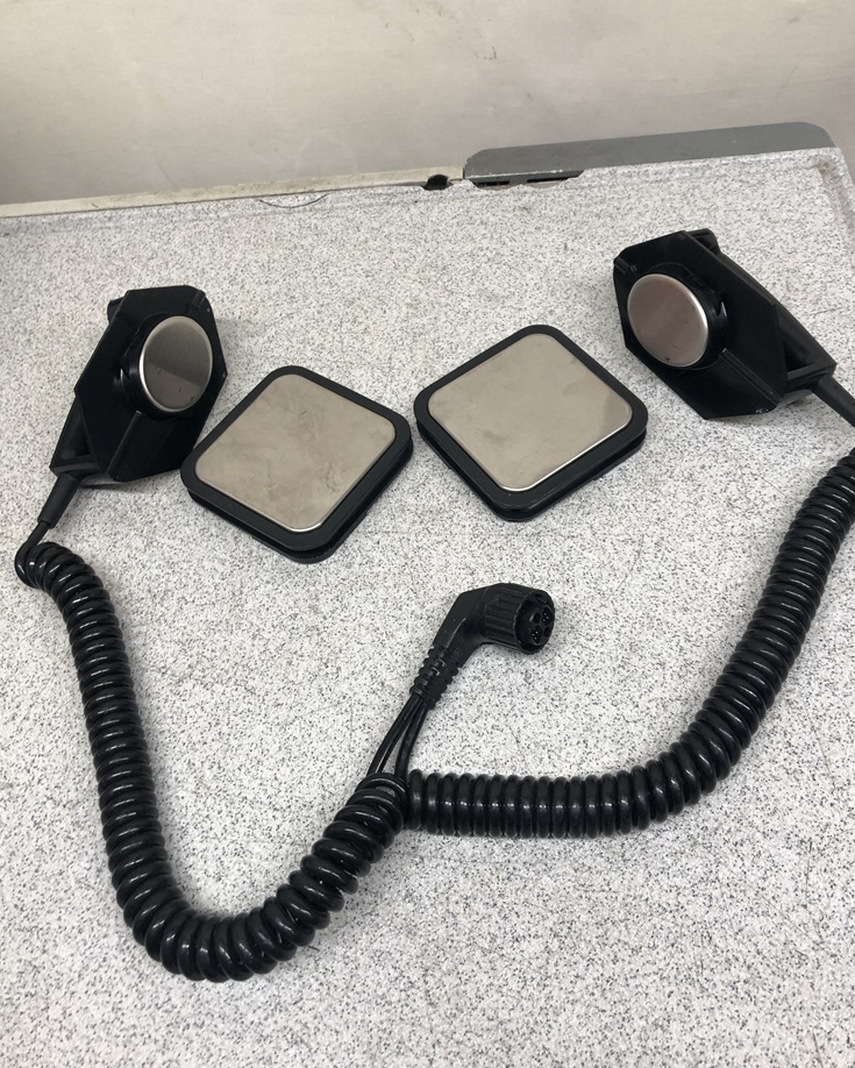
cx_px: 426
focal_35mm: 30
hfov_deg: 48.5
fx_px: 948
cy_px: 535
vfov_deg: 58.8
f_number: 1.8
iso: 25
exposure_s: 1/40
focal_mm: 3.99
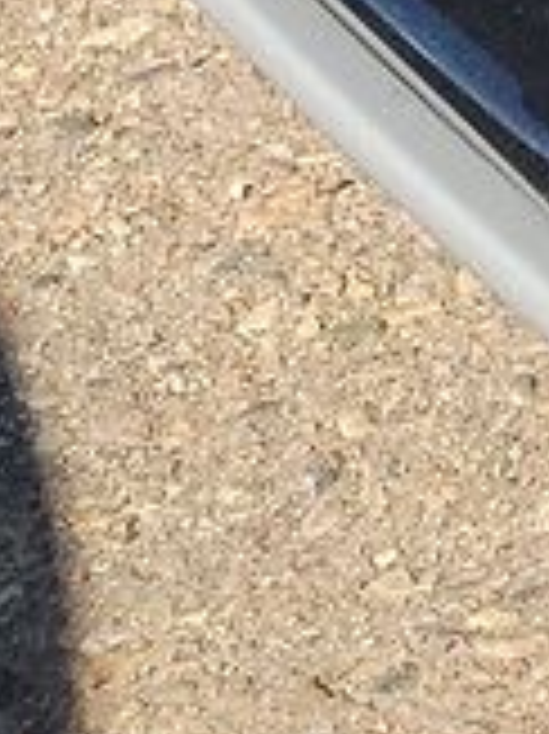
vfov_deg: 7.2
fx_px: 4997
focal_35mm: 236
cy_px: -1684
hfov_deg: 4.8
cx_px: 3114
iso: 50
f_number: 1.8
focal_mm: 6.7
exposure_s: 1/486
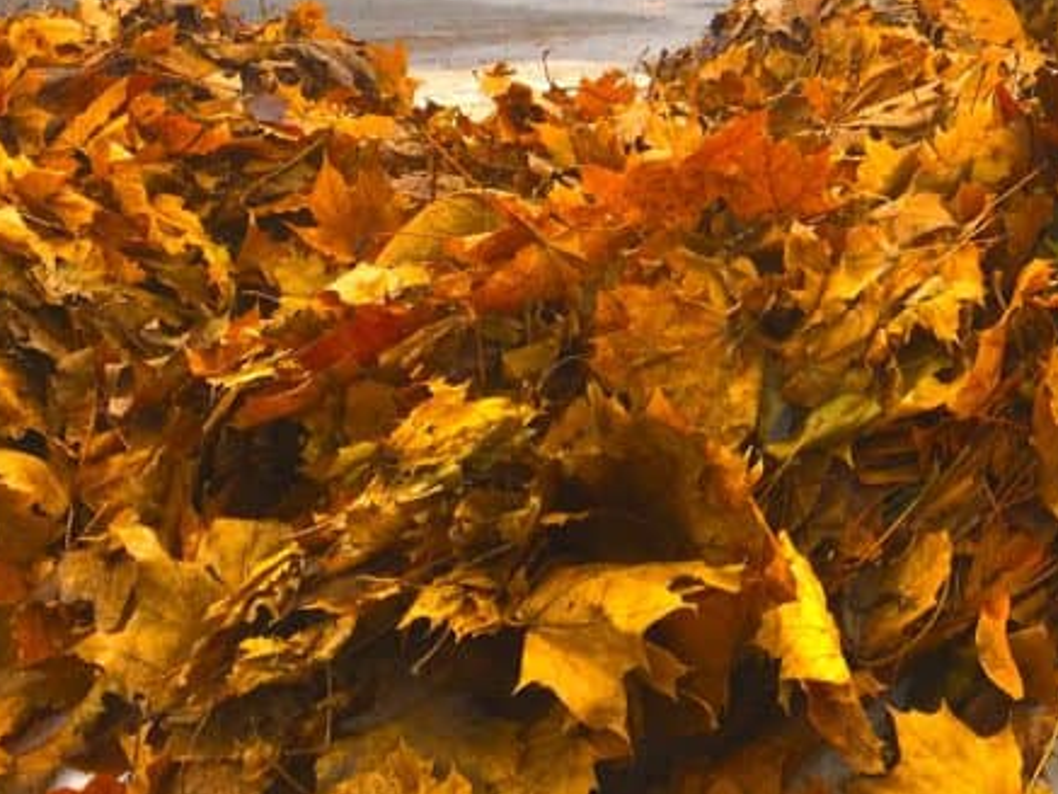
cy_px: 77
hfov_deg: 27.2
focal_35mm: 68
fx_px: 2079
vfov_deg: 21.2
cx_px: 1014
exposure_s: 1/411
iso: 25
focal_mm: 4.15
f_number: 2.2
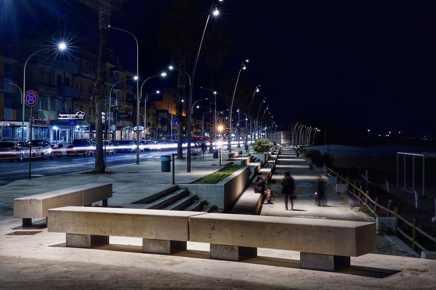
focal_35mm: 55
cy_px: 145
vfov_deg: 24.6
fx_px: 666
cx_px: 218
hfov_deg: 36.2
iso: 100
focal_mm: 55
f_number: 22
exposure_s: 15
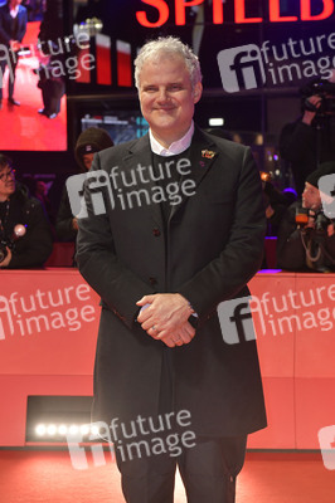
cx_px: 168
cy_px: 252
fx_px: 979
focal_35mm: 70
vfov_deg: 28.9
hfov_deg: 19.4
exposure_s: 1/250
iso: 2000
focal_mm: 70
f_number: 6.3
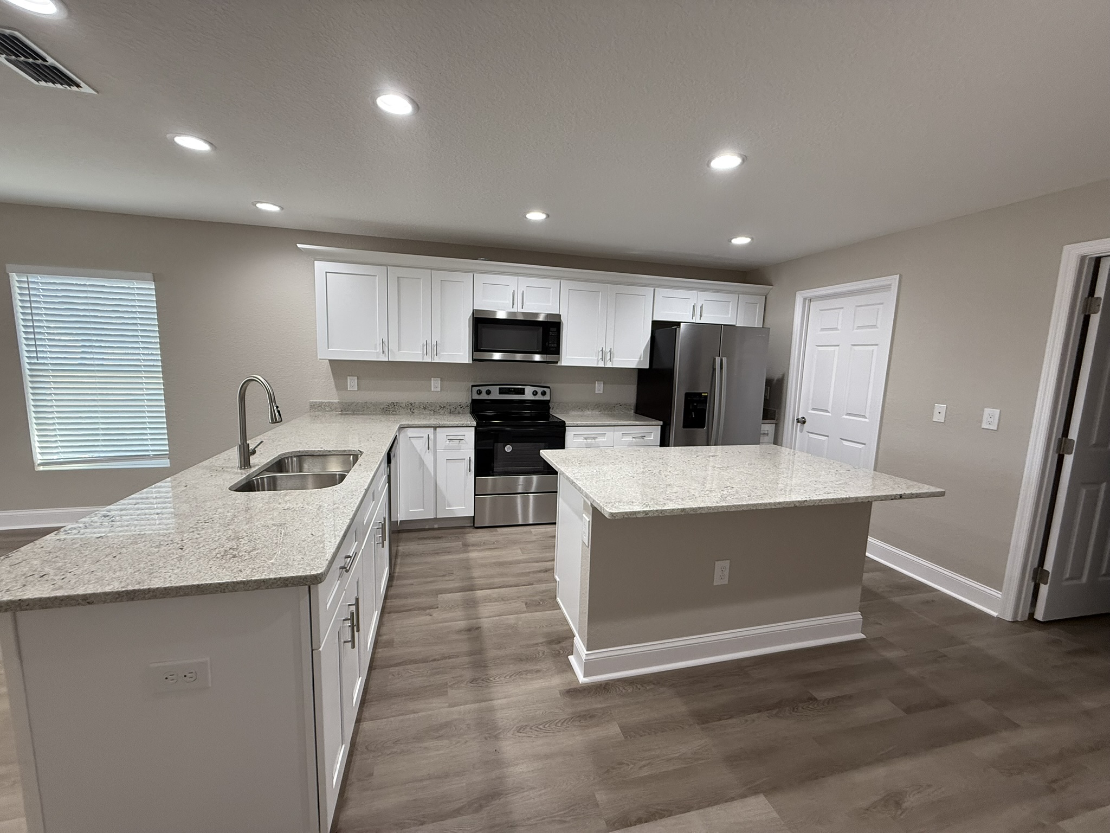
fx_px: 449
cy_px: 416
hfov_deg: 102.1
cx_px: 555
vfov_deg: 85.7
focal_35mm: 14
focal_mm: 2.22
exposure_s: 1/120
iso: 200
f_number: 2.2
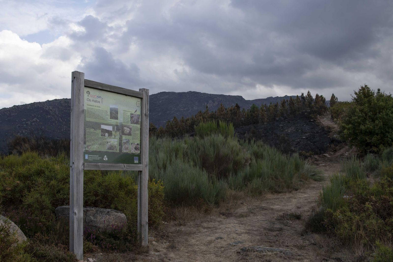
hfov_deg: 54.4
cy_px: 131
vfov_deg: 37.9
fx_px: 382
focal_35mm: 35
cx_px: 196
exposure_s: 1/400
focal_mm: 35
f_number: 6.3
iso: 125
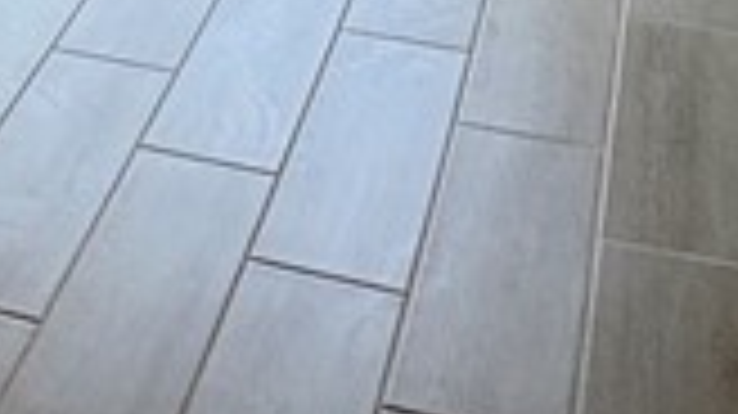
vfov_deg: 10.4
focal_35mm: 95
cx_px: -117
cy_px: -684
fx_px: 1858
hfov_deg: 21.1
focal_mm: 2.22
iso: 64
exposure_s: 1/120
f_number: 2.2
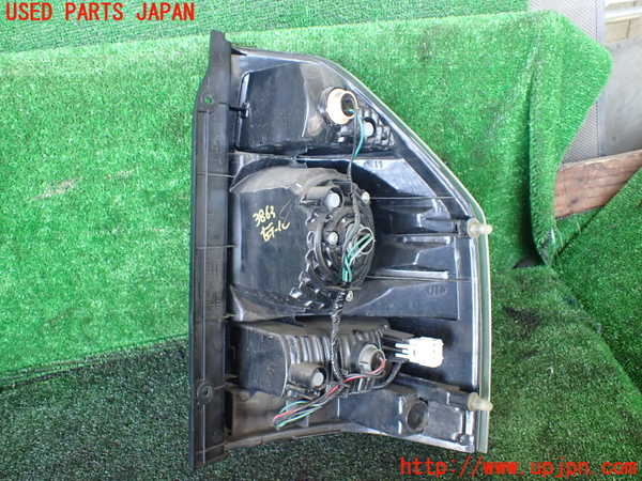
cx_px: 321
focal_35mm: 30
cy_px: 240
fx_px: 556
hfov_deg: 60.0
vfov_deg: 46.8
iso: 800
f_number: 2.3
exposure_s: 1/125
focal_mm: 5.4
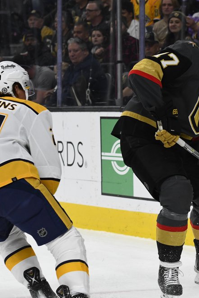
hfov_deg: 8.6
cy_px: 150
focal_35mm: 159
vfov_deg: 12.9
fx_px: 1318
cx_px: 218
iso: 2500
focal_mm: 70
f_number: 4
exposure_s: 1/2000
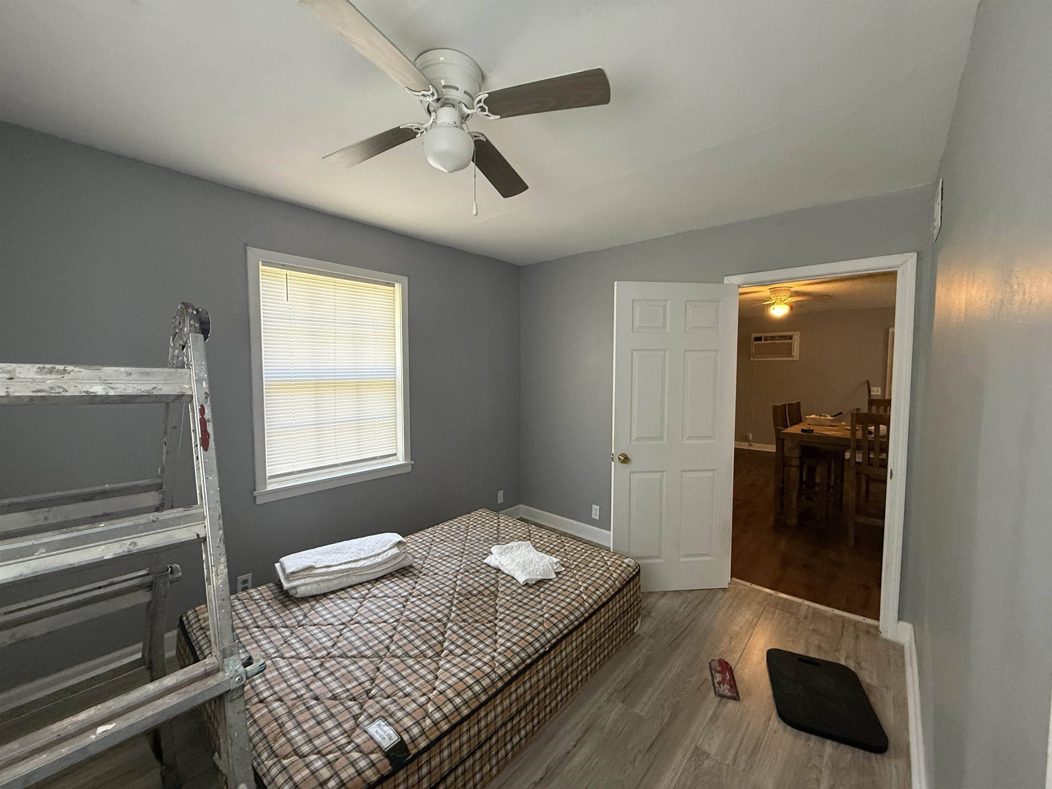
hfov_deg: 102.1
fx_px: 425
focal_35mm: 14
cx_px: 526
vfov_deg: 85.7
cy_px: 394
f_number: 2.2
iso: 400
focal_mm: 2.22
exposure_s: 1/82
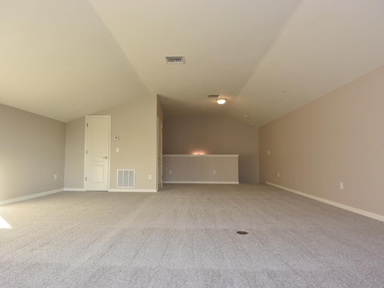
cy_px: 145
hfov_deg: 81.7
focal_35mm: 20
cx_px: 184
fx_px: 222
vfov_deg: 66.0
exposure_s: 1/200
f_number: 3.5
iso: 400
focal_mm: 6.7
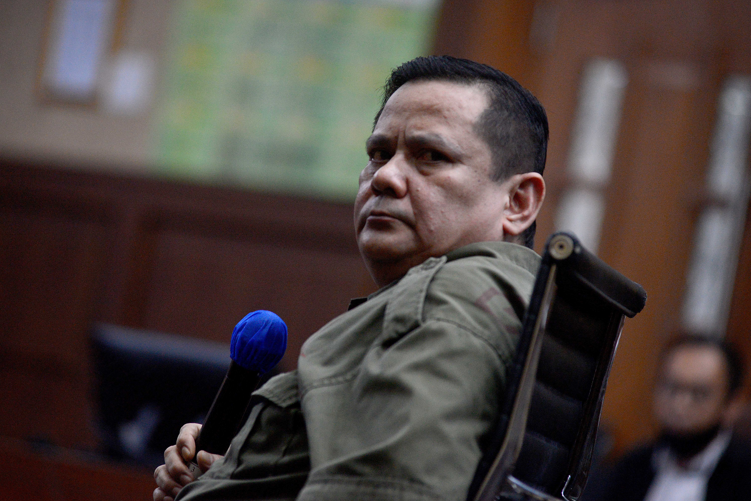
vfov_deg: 8.8
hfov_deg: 13.2
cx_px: 376
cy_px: 252
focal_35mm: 156
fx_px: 3254
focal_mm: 155
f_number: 3.5
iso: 4000
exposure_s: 1/125
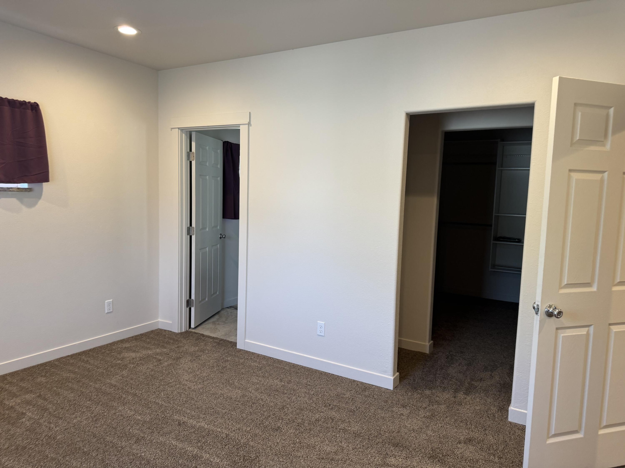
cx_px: 312
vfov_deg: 56.8
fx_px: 433
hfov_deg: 71.6
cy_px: 234
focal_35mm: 24
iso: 125
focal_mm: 6.76
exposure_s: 1/60
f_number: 1.78
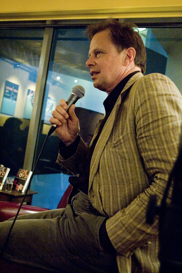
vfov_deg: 46.4
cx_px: 91
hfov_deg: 31.9
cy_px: 136
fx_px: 318
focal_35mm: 42
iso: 1600
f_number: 4
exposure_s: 1/30
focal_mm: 28
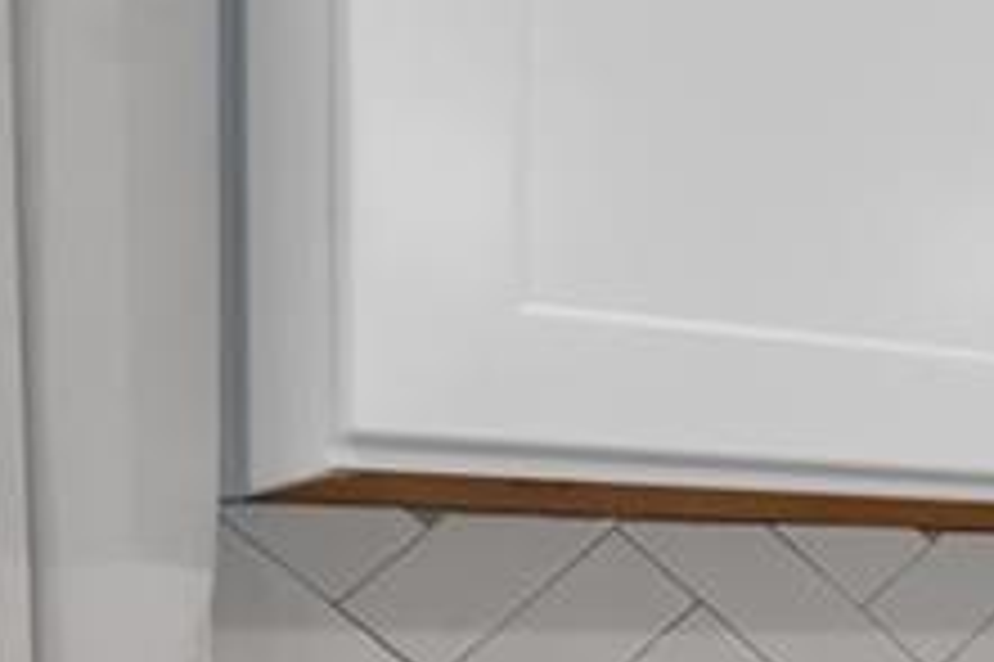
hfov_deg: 17.8
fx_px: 2042
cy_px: 698
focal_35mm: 74
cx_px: 2051
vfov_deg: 17.8
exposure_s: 1/5
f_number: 10
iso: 200
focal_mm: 16
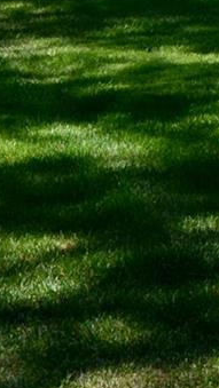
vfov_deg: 11.7
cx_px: 574
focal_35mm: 171
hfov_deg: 6.6
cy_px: -307
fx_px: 1763
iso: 400
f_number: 10
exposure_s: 1/250
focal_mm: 18
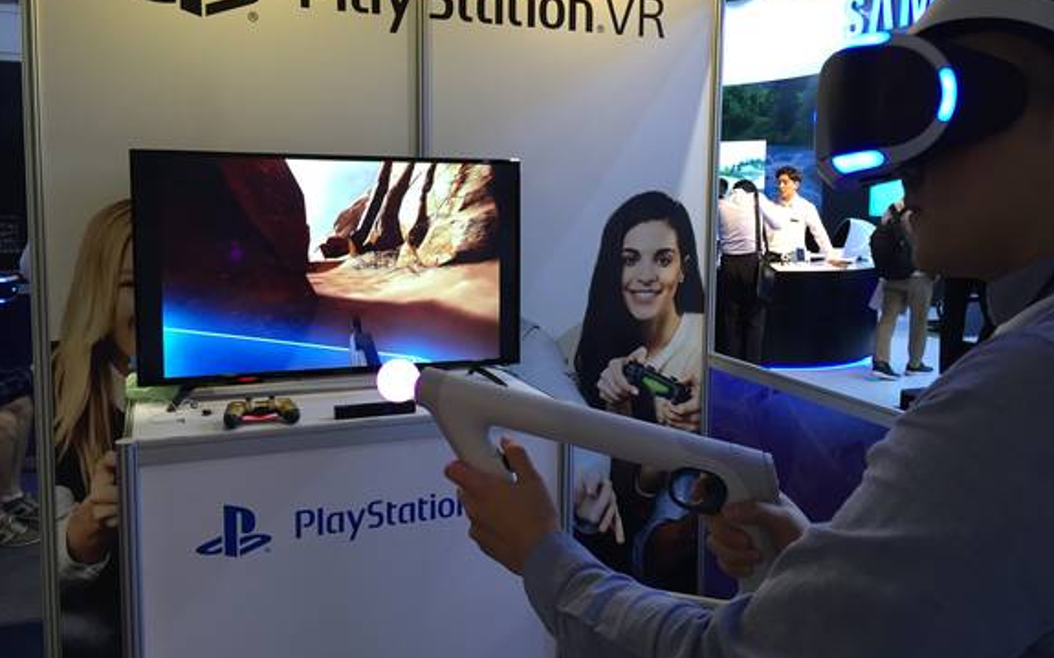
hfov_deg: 61.3
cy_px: 285
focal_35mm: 31
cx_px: 528
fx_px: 890
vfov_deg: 40.5
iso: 80
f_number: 2.2
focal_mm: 4.15
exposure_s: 1/30
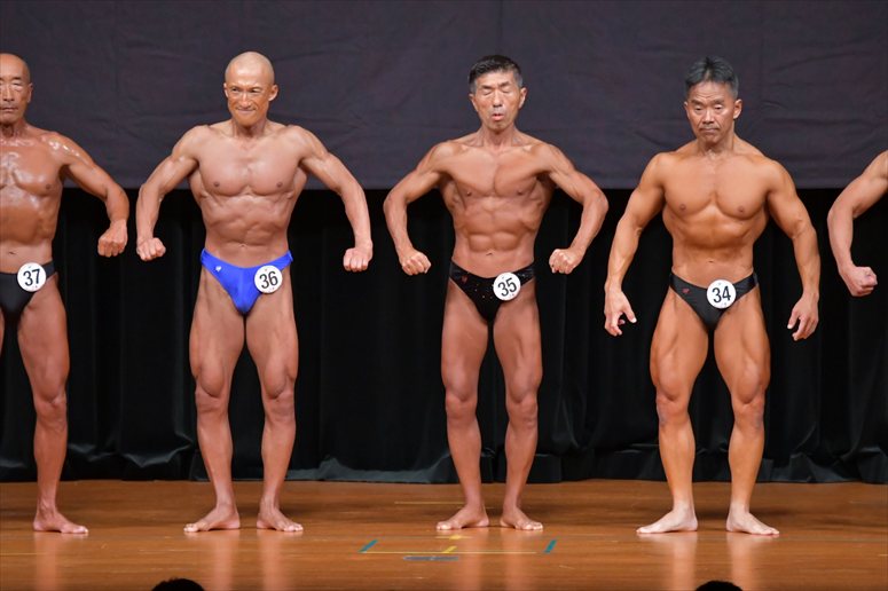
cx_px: 444
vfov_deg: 4.8
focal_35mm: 285
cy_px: 296
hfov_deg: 7.2
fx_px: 7027
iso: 5000
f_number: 5.6
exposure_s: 1/400
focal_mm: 190
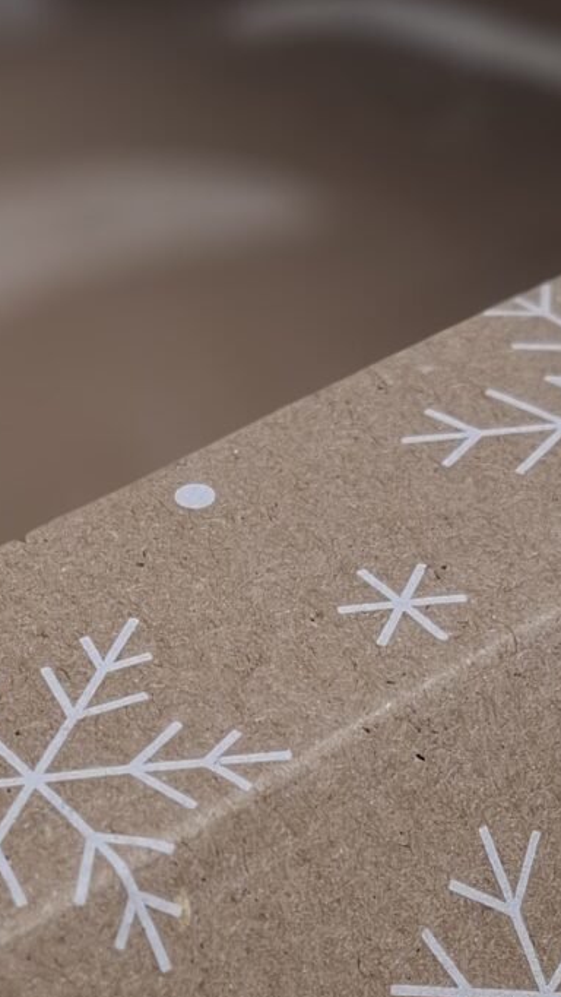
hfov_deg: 12.9
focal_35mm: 94
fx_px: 2484
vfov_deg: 22.6
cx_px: 153
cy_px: 645
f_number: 1.8
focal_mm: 5.54
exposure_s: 1/206
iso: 50
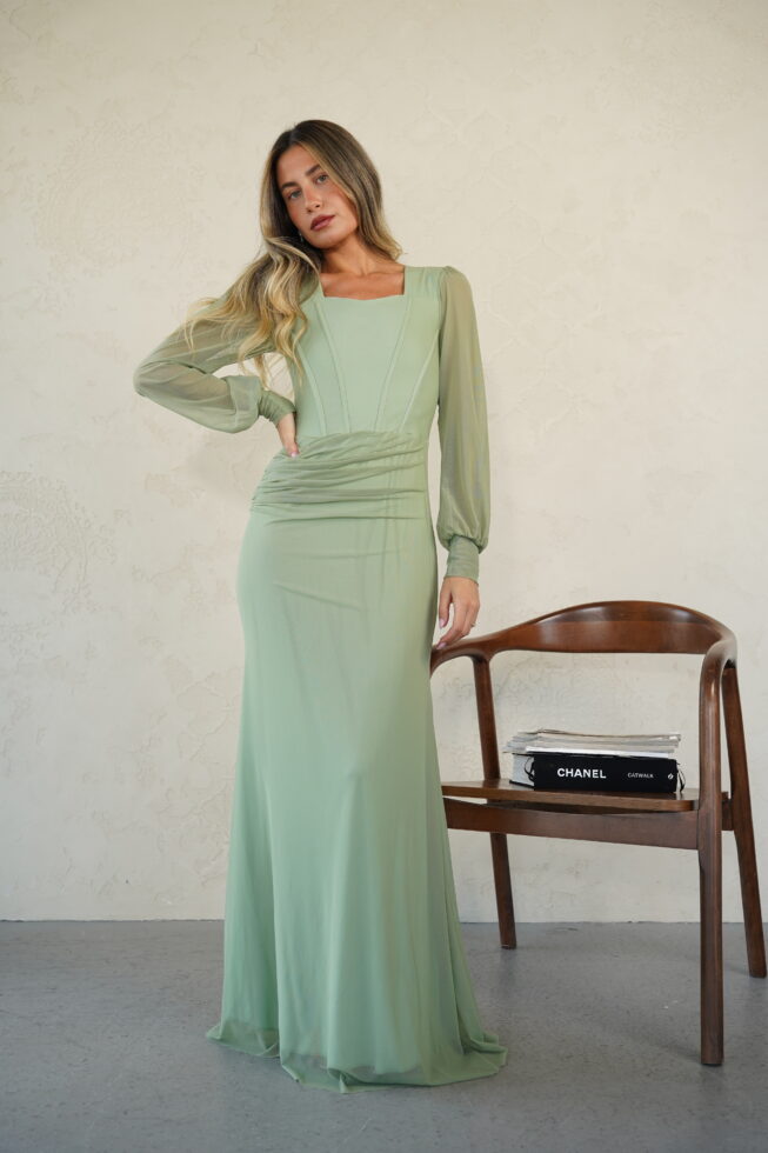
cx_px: 384
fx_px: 1264
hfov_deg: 33.8
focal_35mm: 40
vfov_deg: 49.0
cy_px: 576
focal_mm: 39.5
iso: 500
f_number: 4
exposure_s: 1/200
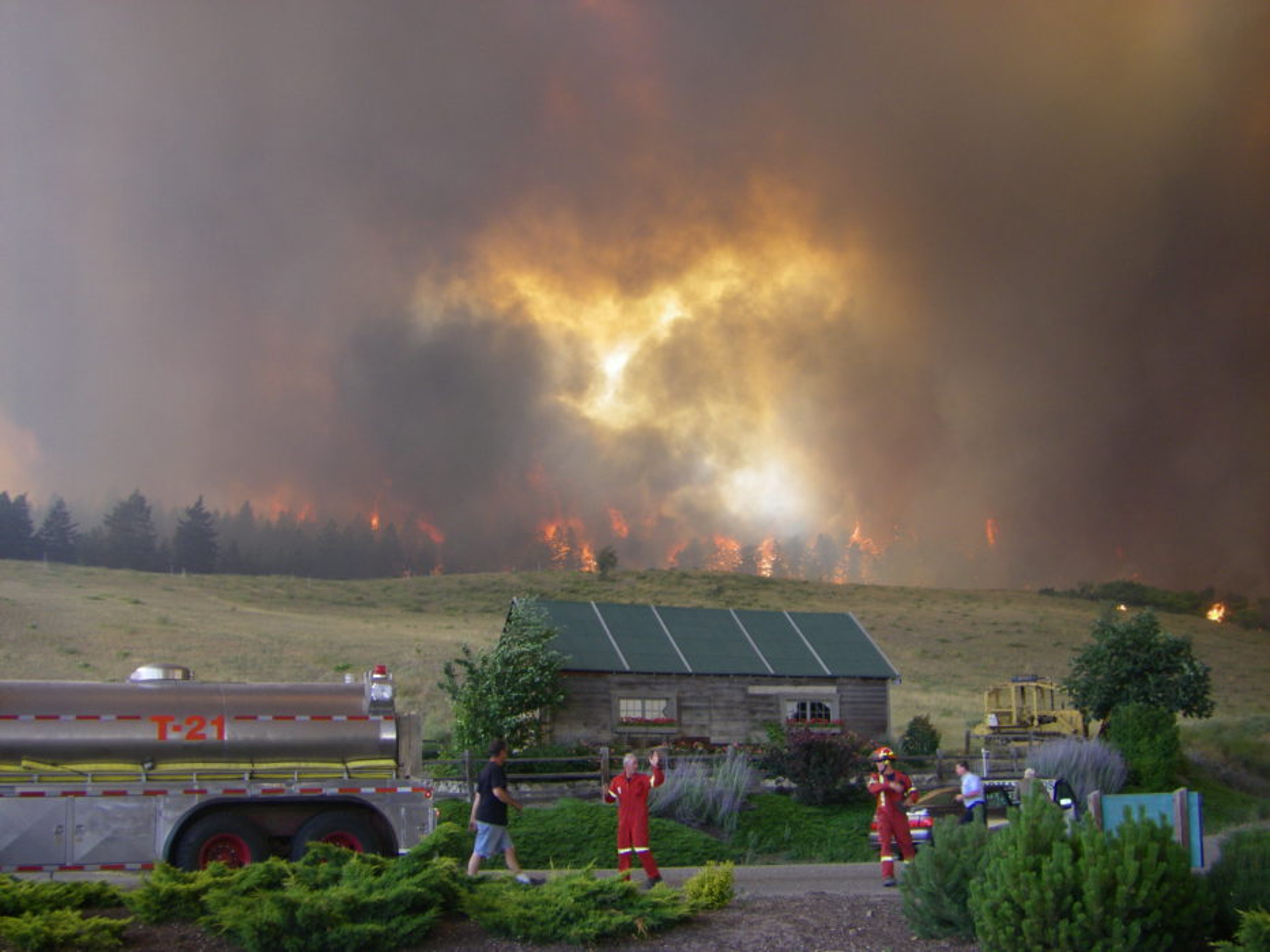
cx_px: 635
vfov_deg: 37.7
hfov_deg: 49.0
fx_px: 1394
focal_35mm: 38
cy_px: 476
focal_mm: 6.3
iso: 100
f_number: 3.5
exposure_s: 1/50
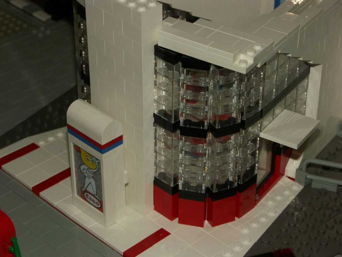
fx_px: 998
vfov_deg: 14.6
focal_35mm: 101
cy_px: 128
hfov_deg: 19.4
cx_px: 171
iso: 200
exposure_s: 1/100
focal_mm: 25.88
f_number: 5.6
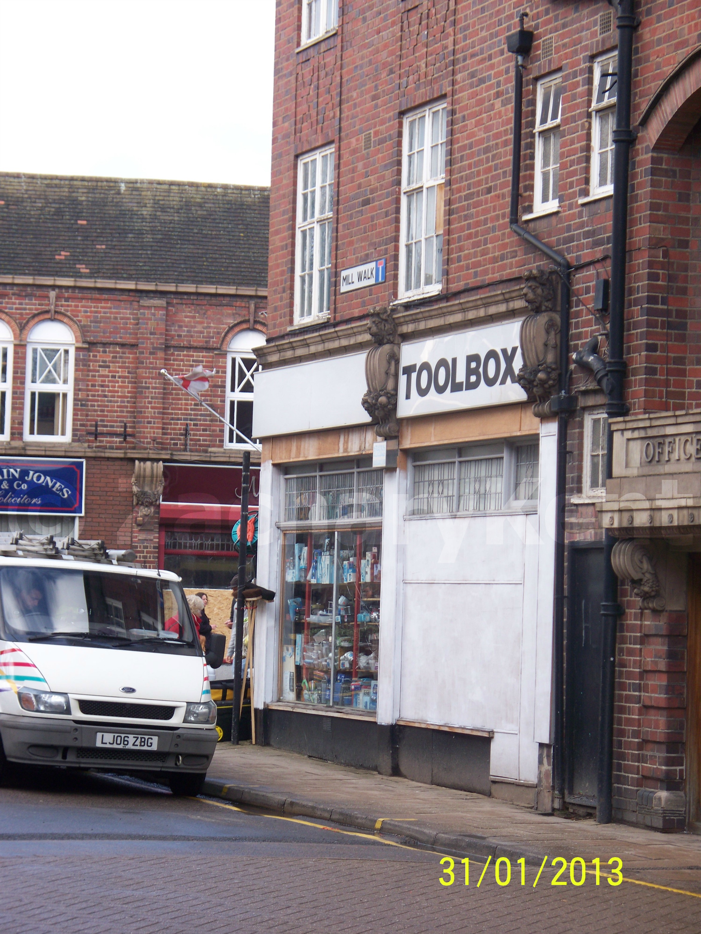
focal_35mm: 105
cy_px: 467
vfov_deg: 18.7
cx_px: 350
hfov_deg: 14.1
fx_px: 2835
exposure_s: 1/100
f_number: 3.8
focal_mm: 22.05
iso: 64
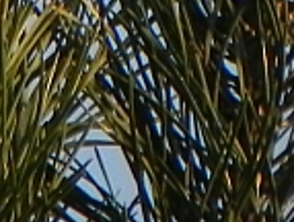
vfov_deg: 0.3
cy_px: -508
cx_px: -292
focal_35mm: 4842
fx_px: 41228
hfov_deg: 0.4
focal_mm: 120
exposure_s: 1/283
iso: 160
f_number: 5.6
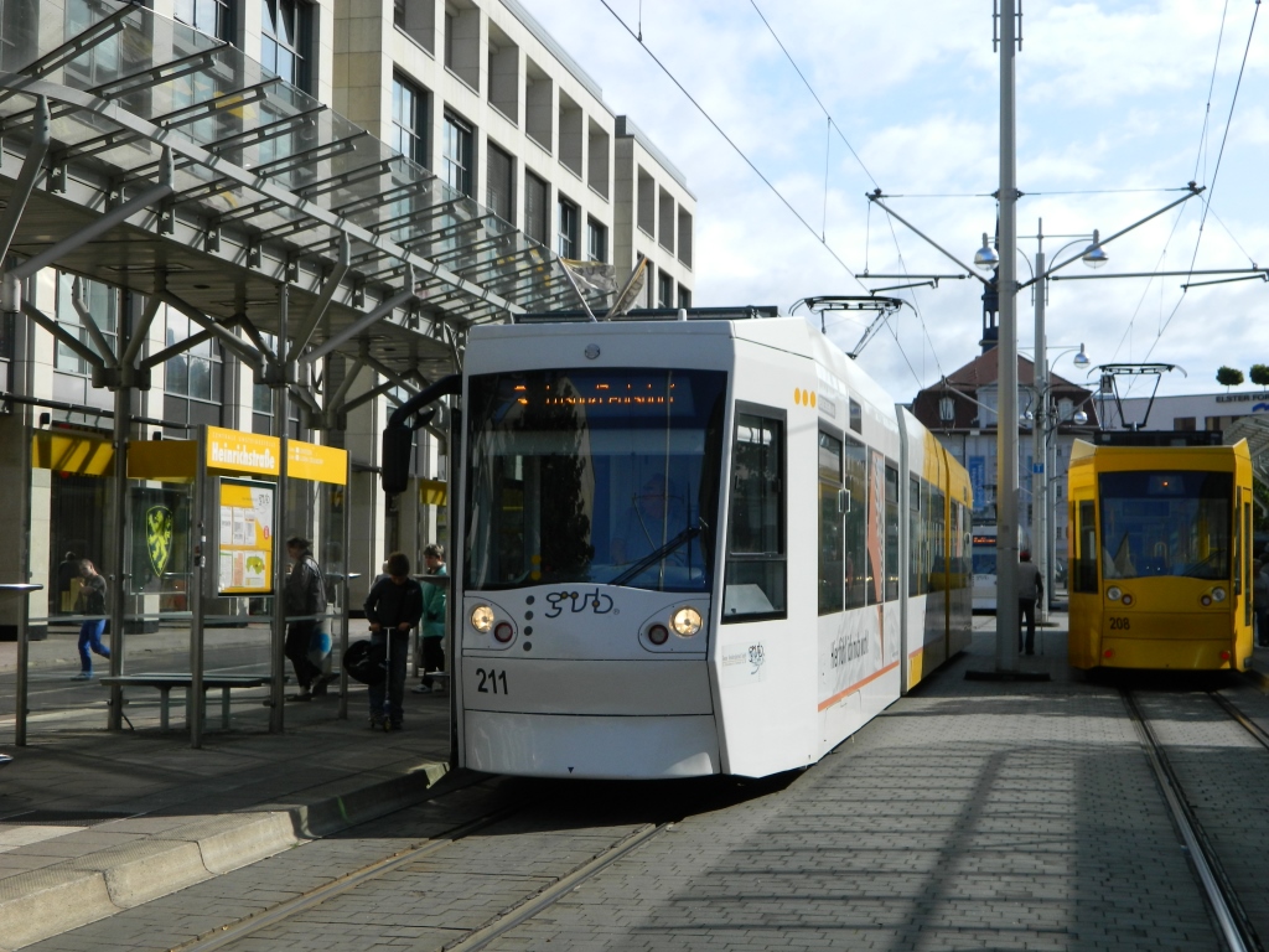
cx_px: 634
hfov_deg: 33.8
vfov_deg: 25.7
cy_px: 476
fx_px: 2090
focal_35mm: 57
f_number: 3.8
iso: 80
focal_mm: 10.2
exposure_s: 1/800
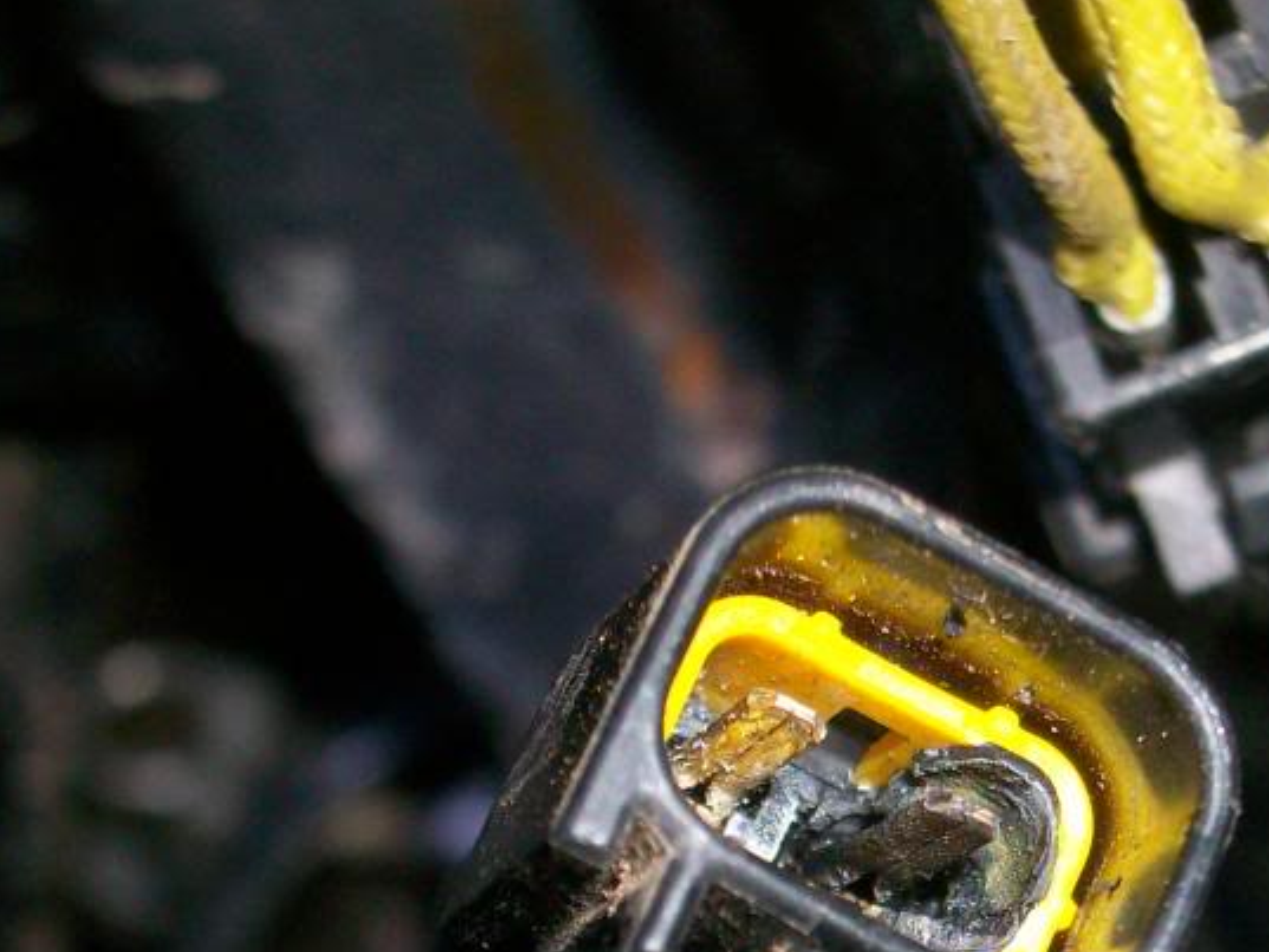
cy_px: 787
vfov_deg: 14.6
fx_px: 3703
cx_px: 964
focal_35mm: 101
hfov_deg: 19.3
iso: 160
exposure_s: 1/70.6
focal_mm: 8.8
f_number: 3.6
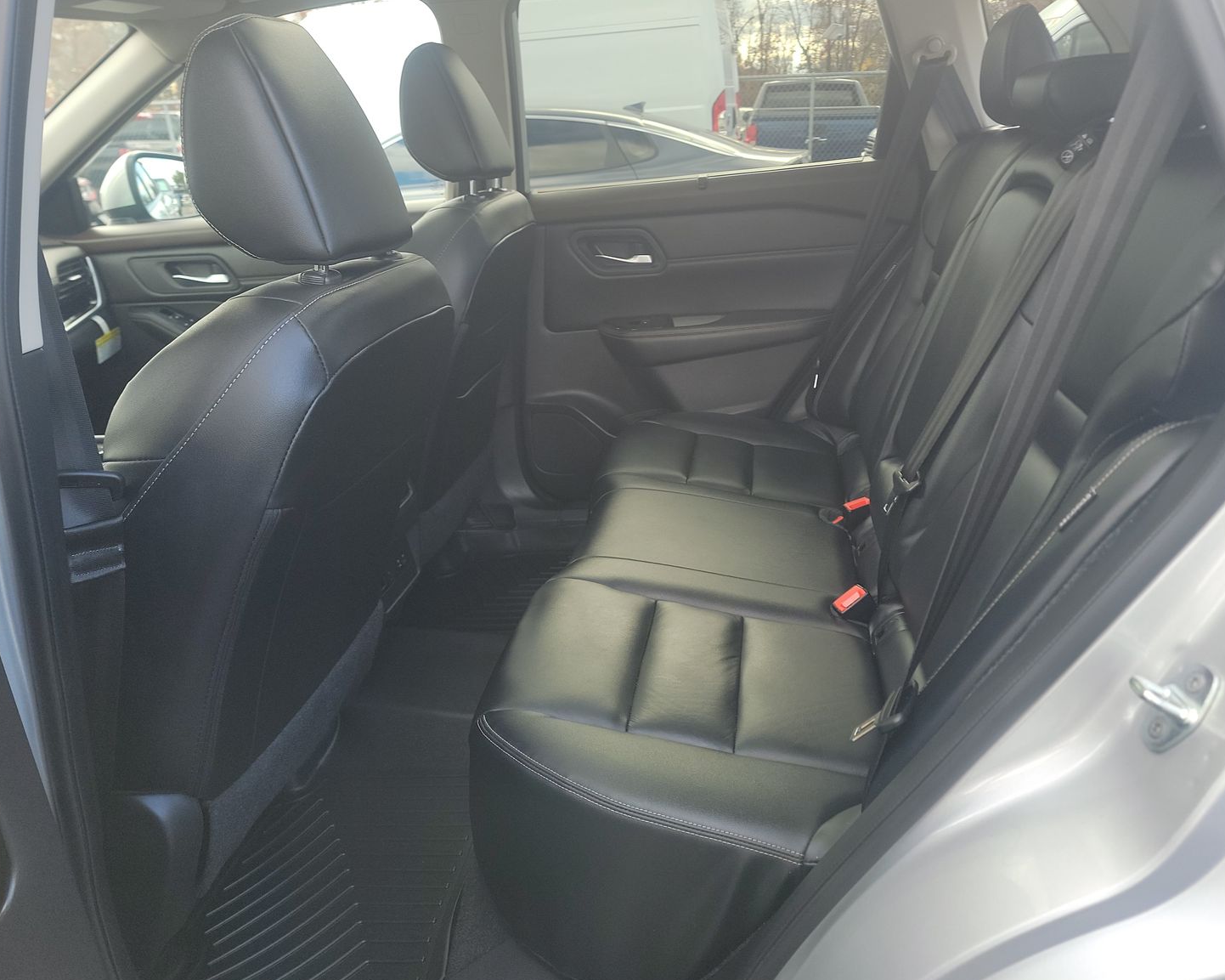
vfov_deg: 54.9
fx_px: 942
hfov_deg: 65.9
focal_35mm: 26
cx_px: 667
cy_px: 496
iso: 64
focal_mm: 6.7
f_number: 1.8
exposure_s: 1/59
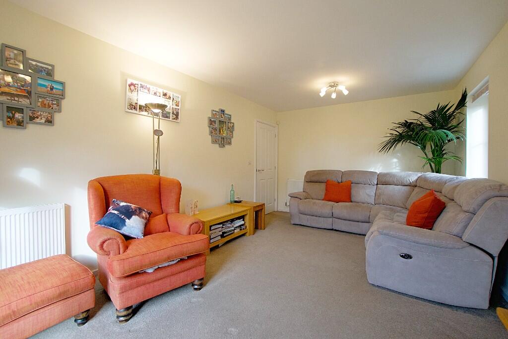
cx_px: 254
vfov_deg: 77.3
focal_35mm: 15
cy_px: 170
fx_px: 212
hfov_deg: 100.4
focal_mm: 10
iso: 320
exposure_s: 1/160
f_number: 4
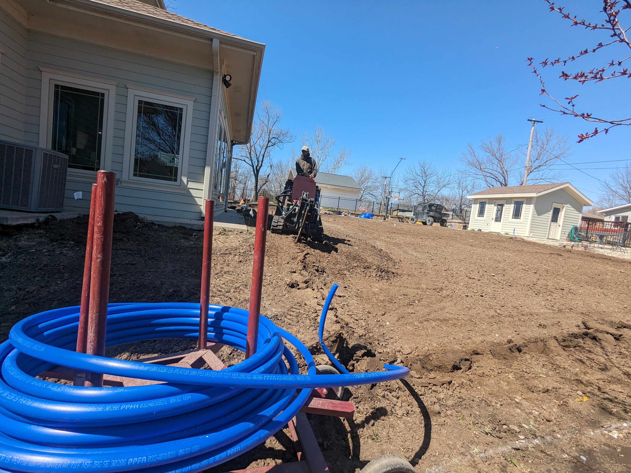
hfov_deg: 94.5
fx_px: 292
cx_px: 316
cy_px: 236
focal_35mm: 16
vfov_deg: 78.1
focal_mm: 2.35
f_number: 2.2
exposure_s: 1/1661
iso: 46
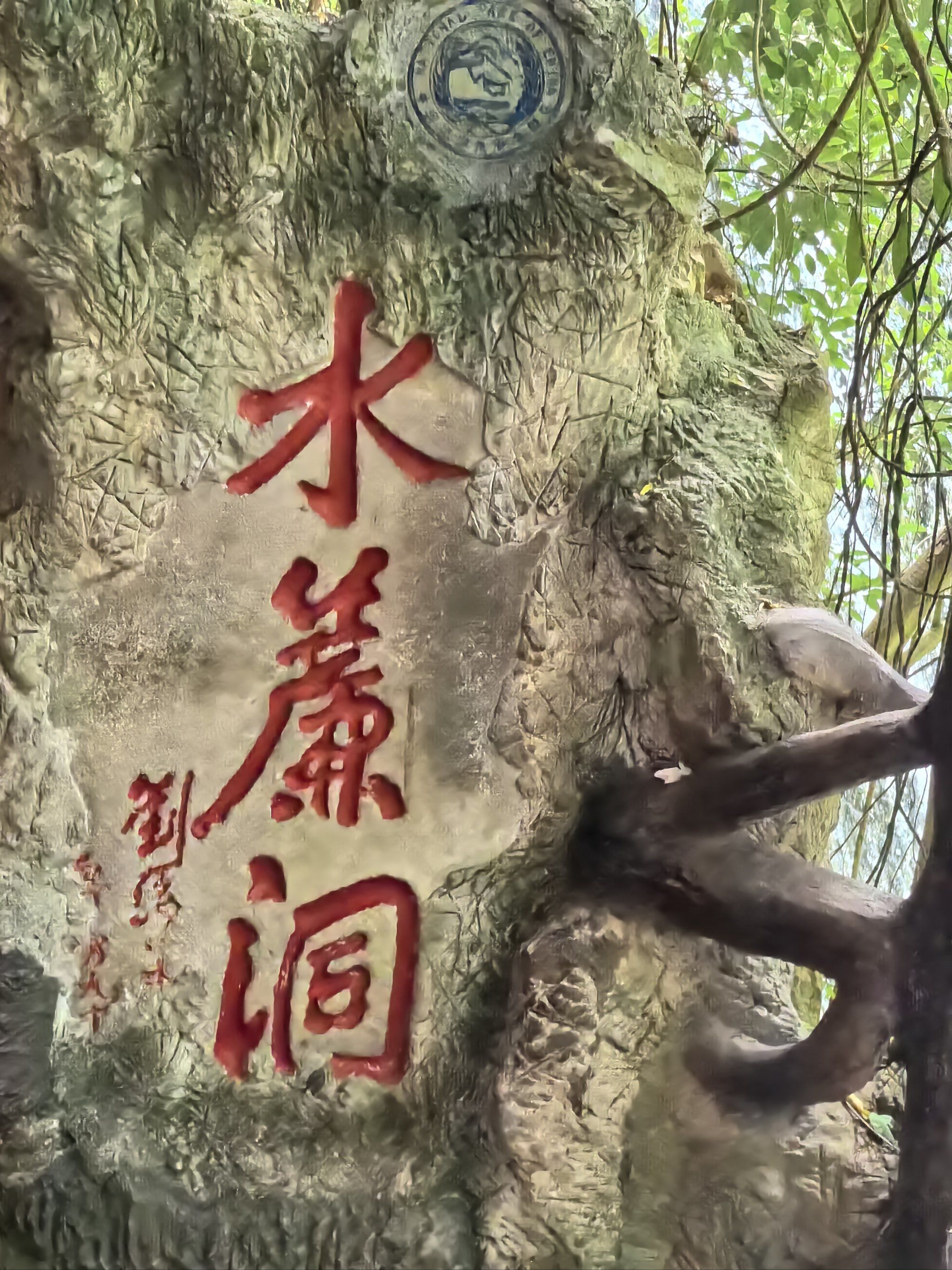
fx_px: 2824
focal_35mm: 77
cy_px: 635
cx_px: 476
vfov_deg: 25.3
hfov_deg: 19.1
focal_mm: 5.75
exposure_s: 1/303
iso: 640
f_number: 2
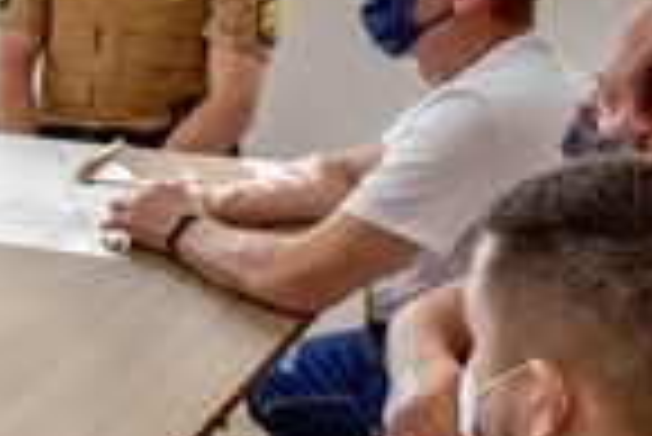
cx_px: -589
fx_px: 2157
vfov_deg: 11.5
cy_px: 312
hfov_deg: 14.6
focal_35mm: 119
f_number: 5.6
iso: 320
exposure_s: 1/125
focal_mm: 18
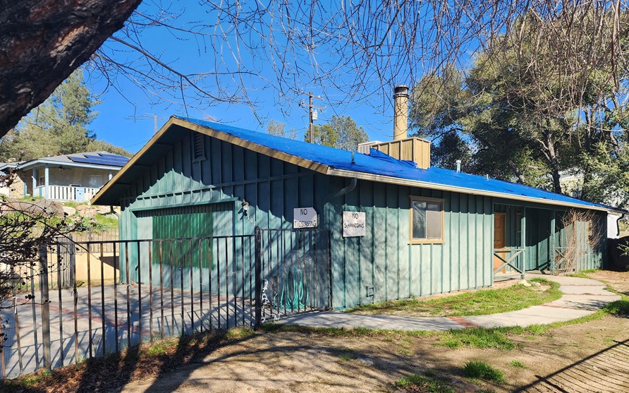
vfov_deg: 44.2
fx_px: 480
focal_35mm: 28
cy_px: 242
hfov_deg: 66.4
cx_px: 331
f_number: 1.8
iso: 12
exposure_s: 1/536
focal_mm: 6.4
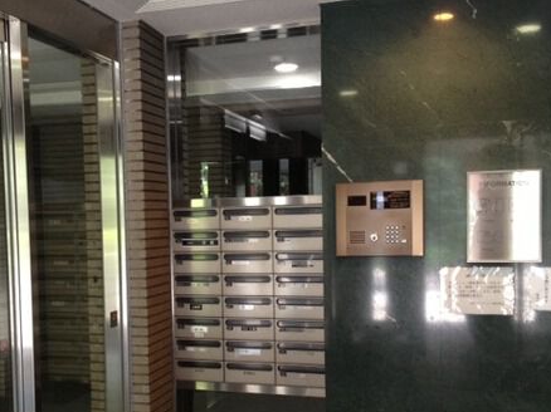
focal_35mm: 48
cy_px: 261
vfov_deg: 30.1
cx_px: 230
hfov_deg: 39.6
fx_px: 764
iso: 160
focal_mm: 4.28
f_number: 2.4
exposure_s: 1/20
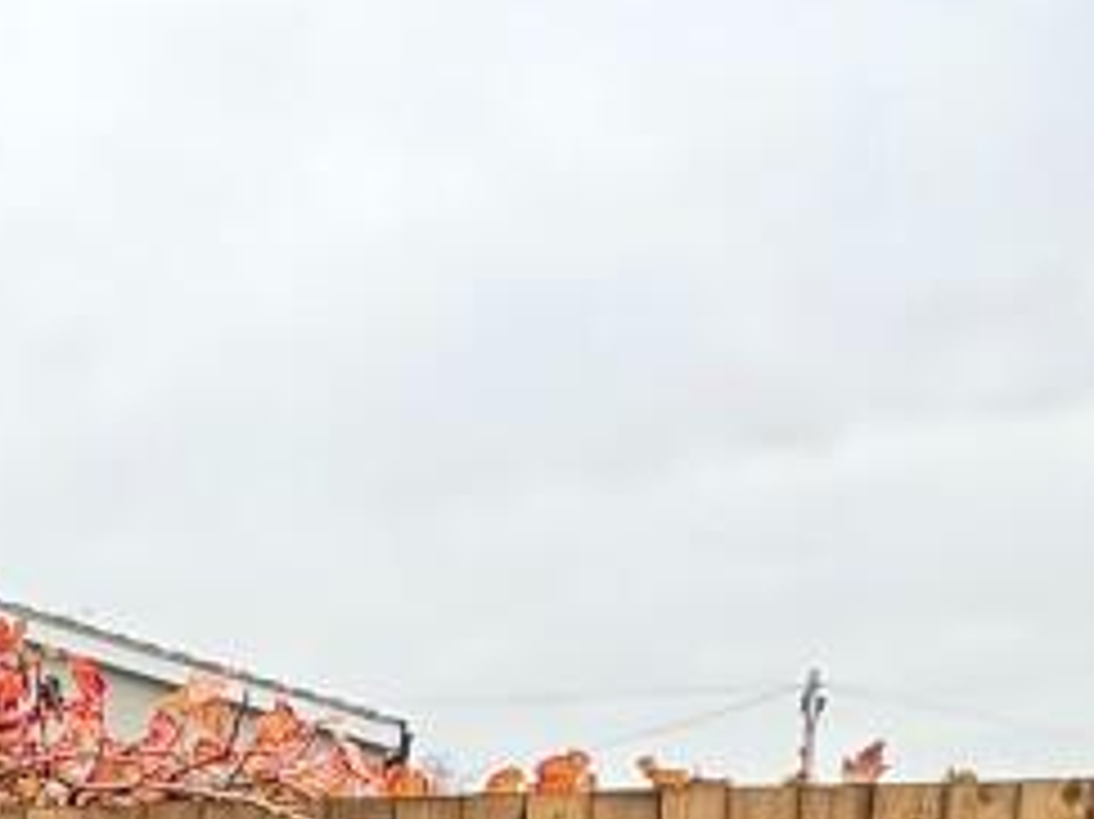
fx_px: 1864
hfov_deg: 32.0
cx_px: 257
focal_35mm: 59
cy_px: 1575
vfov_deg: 18.1
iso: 50
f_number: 2.2
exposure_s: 1/101
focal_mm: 2.22
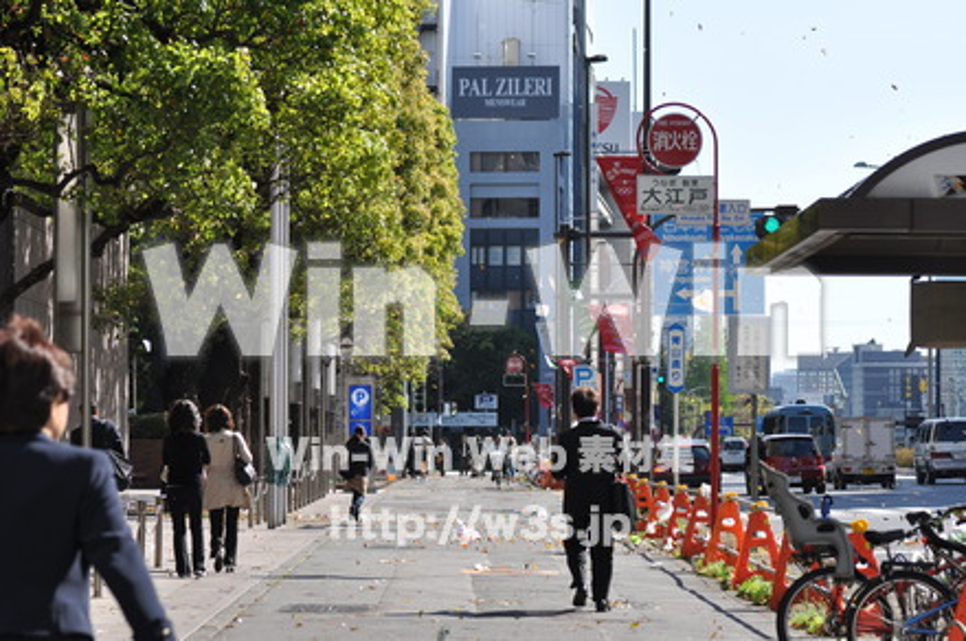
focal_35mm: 135
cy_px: 320
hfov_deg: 15.2
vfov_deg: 10.1
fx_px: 3617
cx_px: 483
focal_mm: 90
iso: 200
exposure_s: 1/500
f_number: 5.6
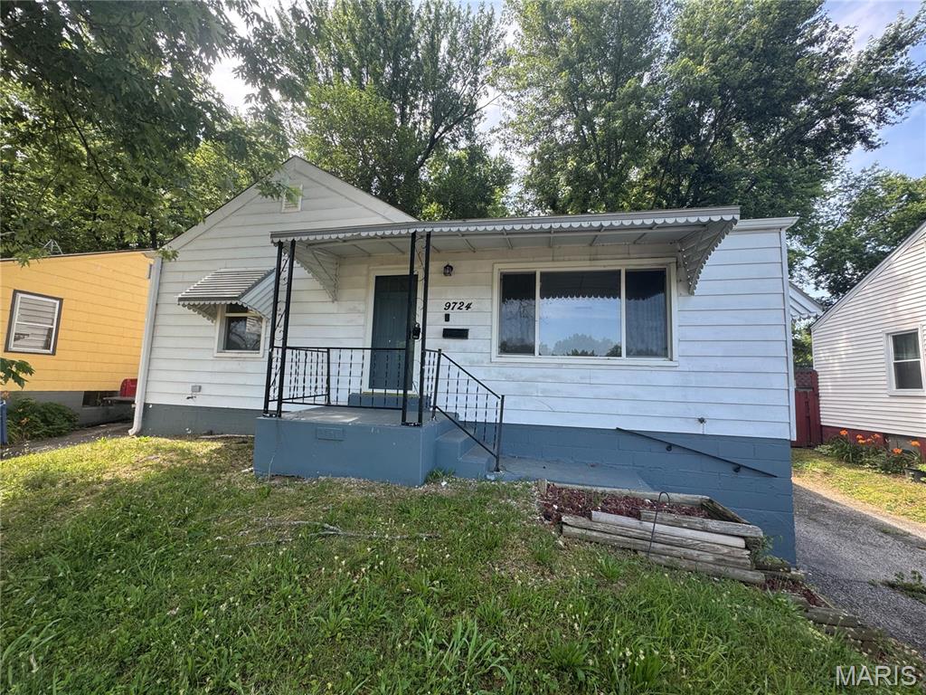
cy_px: 348
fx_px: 375
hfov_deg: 102.1
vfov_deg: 85.7
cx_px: 463
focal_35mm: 14
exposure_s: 1/295
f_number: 2.2
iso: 40
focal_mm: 2.22
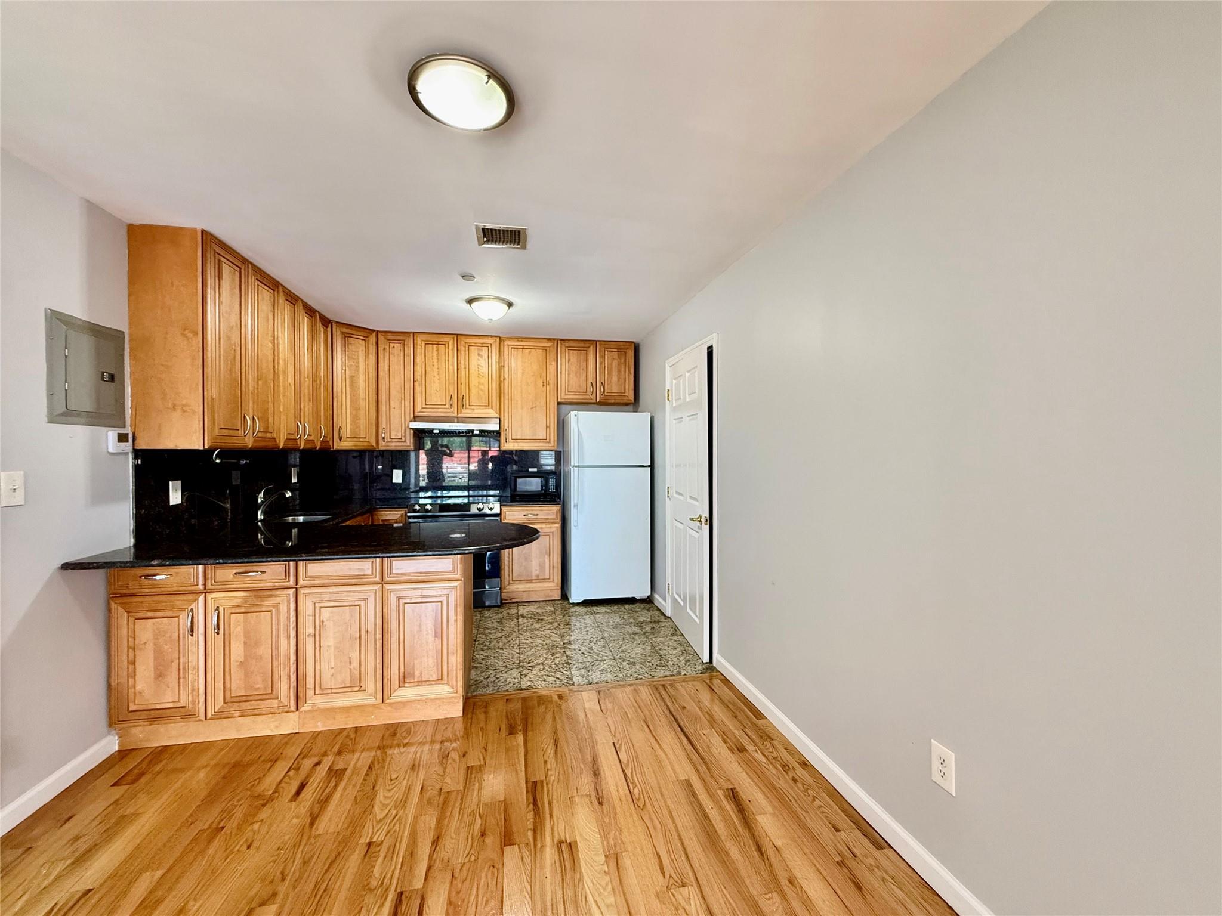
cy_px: 458
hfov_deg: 102.1
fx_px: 494
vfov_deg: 85.7
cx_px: 611
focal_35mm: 14
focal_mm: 2.22
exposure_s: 1/60
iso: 250
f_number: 2.2
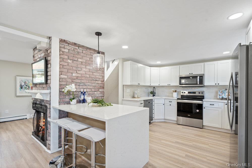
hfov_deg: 96.7
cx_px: 126
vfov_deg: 73.8
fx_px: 112
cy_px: 84
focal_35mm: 16
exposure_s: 1/10
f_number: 6.3
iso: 250
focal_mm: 16
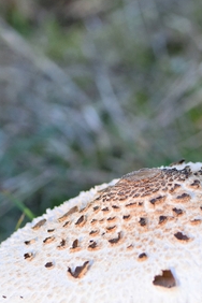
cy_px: 254
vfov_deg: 6.2
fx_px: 2777
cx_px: 190
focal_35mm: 330
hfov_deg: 4.2
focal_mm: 90
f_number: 5.6
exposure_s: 1/500
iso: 800
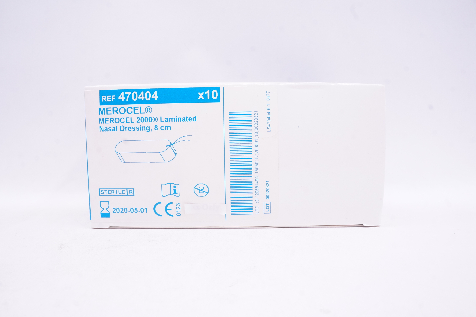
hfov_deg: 67.4
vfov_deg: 47.8
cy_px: 158
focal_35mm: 27
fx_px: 357
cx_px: 238
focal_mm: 18
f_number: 13
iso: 800
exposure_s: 1/20
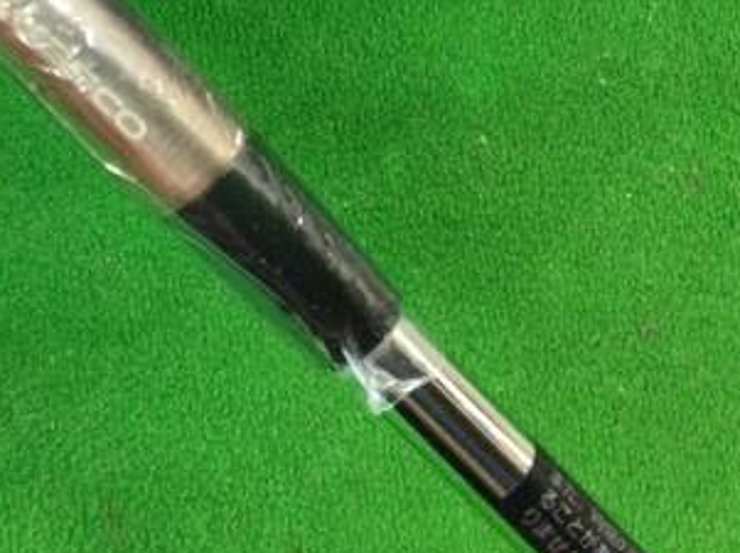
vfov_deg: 21.9
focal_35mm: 66
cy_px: 116
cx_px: 49
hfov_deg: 28.1
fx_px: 1409
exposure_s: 1/30
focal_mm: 3.3
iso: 160
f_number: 2.4
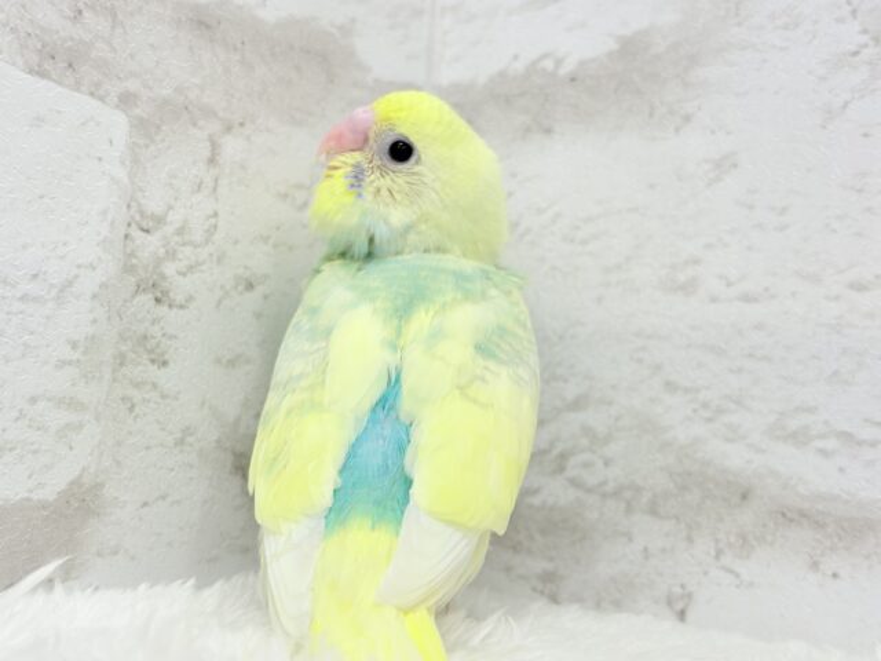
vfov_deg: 28.0
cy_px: 330
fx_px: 1323
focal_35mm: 52
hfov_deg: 36.8
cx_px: 440
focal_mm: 5.96
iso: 64
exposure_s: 1/100
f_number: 1.6
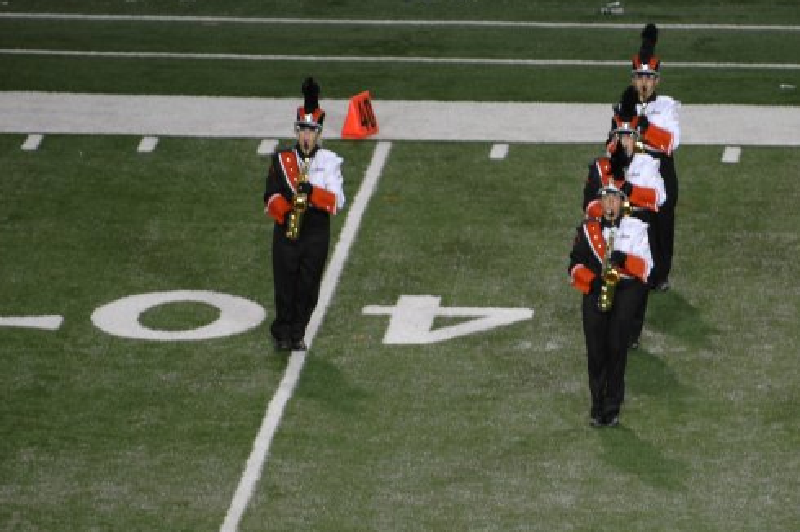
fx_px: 10881
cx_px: 614
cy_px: 259
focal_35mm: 490
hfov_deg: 4.2
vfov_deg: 2.8
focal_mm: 200
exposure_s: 1/60
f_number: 2.8
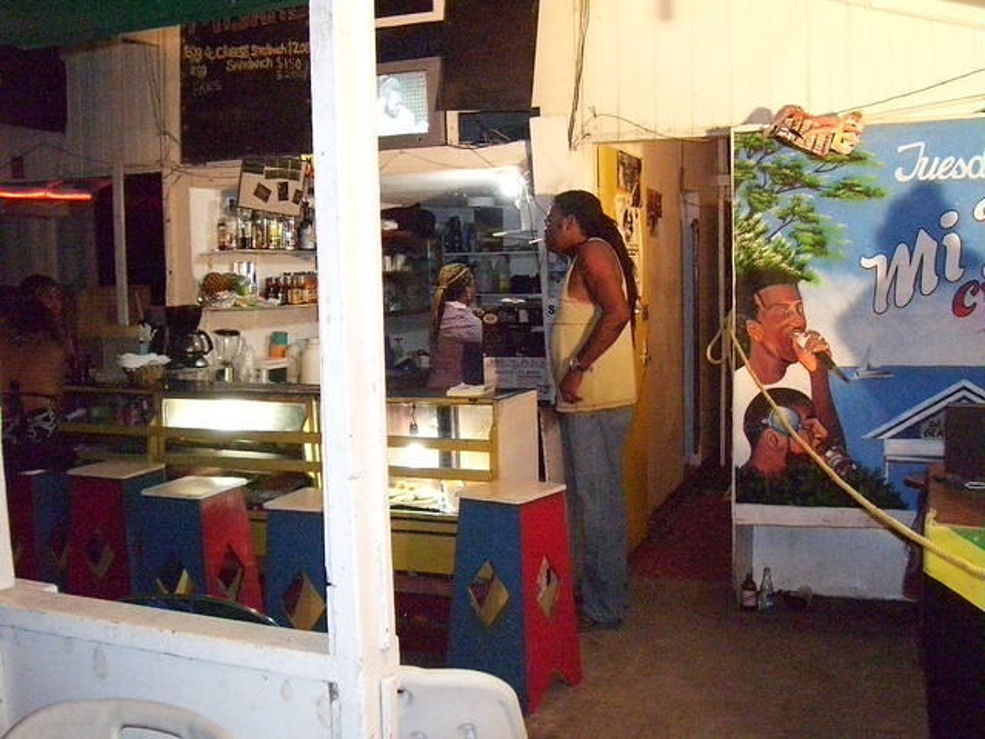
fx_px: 1024
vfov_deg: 39.7
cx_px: 492
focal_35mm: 36
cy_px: 370
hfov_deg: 51.4
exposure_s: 1/60
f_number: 2.7
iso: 1250
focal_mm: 6
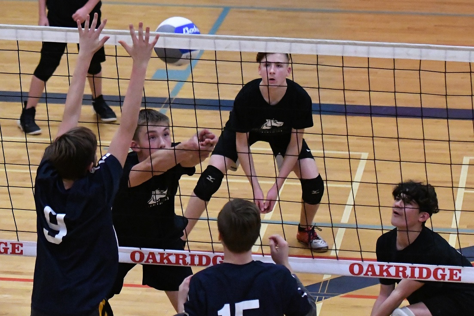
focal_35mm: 105
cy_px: 158
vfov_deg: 13.0
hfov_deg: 19.5
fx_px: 1383
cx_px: 237
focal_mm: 70
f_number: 2.8
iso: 9000
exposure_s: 1/1000
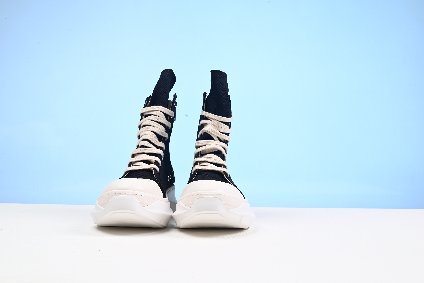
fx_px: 471
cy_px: 142
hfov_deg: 48.4
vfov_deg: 33.4
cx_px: 212
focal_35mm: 40
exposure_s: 1/2
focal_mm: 40
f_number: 16
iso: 100
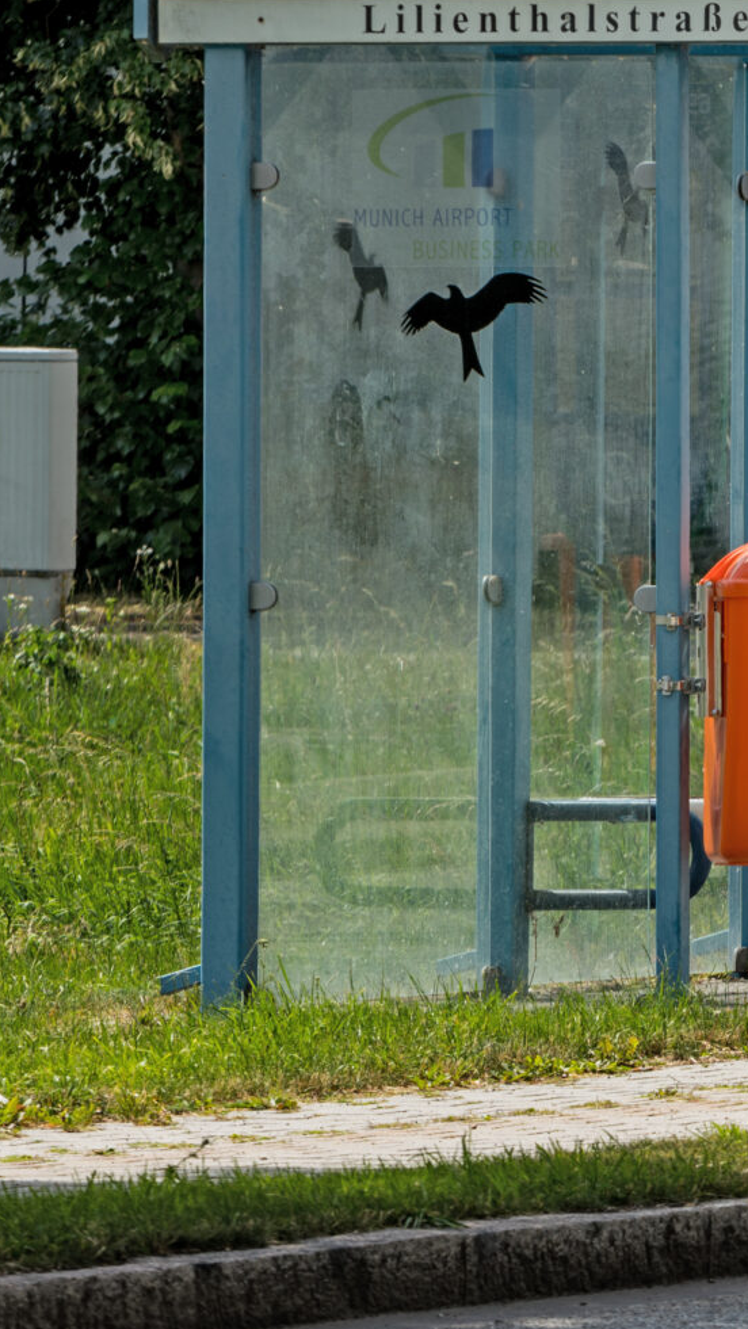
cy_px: 339
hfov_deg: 2.3
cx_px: 1230
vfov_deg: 4.1
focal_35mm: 533
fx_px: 18789
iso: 100
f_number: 10
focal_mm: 195
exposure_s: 1/160
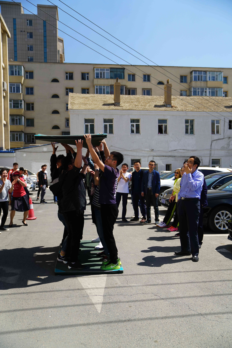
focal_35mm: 32
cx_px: 116
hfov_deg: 41.1
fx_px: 309
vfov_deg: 58.7
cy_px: 174
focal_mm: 32
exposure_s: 1/5000
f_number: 2.8
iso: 1000
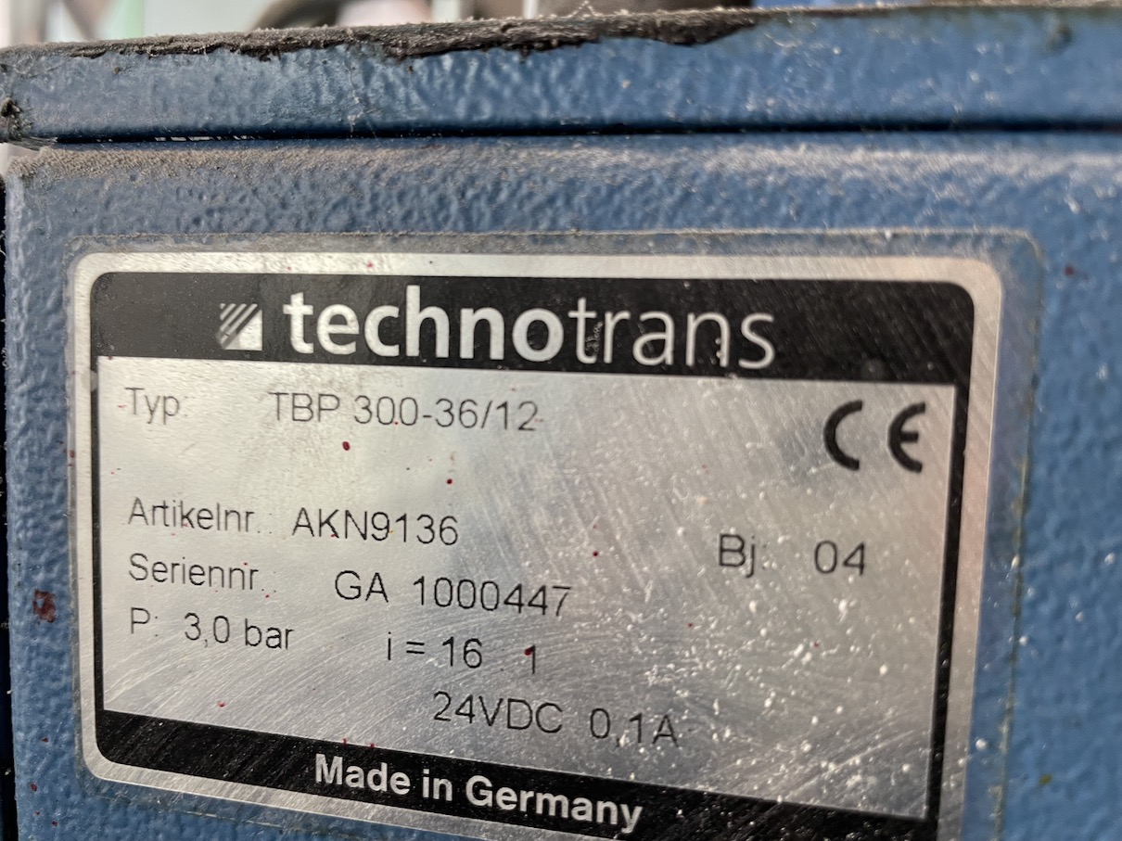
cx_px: 561
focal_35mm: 26
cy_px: 420
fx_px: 843
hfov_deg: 67.3
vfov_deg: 53.0
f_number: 1.6
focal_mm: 4.2
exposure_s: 1/50
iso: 64
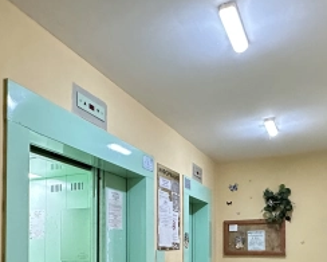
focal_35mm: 35
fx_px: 339
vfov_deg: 38.9
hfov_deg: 51.5
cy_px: 242
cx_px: 146
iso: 1000
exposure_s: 1/50
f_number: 2.2
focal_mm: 2.22
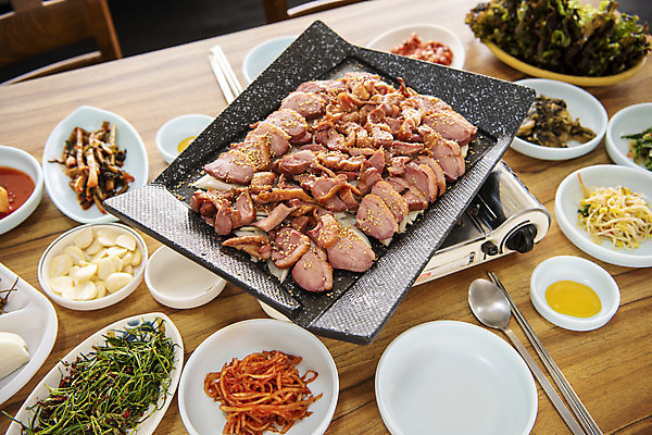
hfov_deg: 48.5
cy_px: 218
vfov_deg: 33.4
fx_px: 724
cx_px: 326
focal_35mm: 40
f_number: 4
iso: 400
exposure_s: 1/125
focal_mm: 40
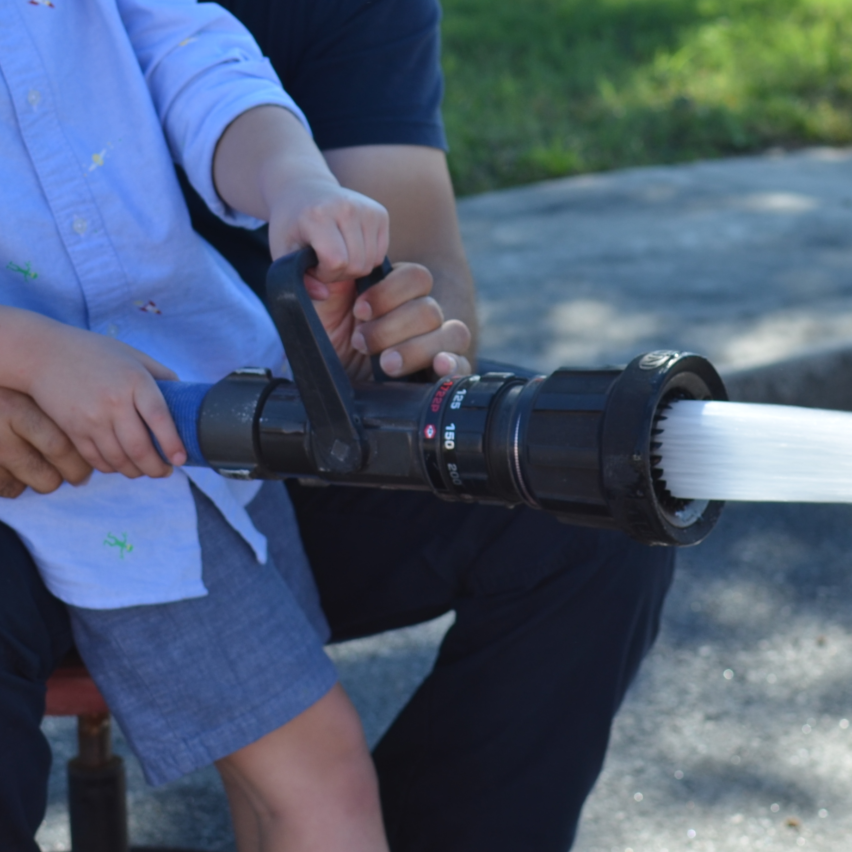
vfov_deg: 14.5
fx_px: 3317
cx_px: 183
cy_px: 150
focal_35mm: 119
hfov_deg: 14.6
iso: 100
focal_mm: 35
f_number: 4
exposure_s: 1/500
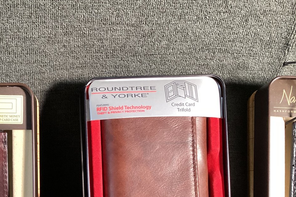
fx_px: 427
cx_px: 60
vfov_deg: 25.4
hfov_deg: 36.9
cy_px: 163
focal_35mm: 52
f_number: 2.4
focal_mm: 3.3
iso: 320
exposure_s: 1/33
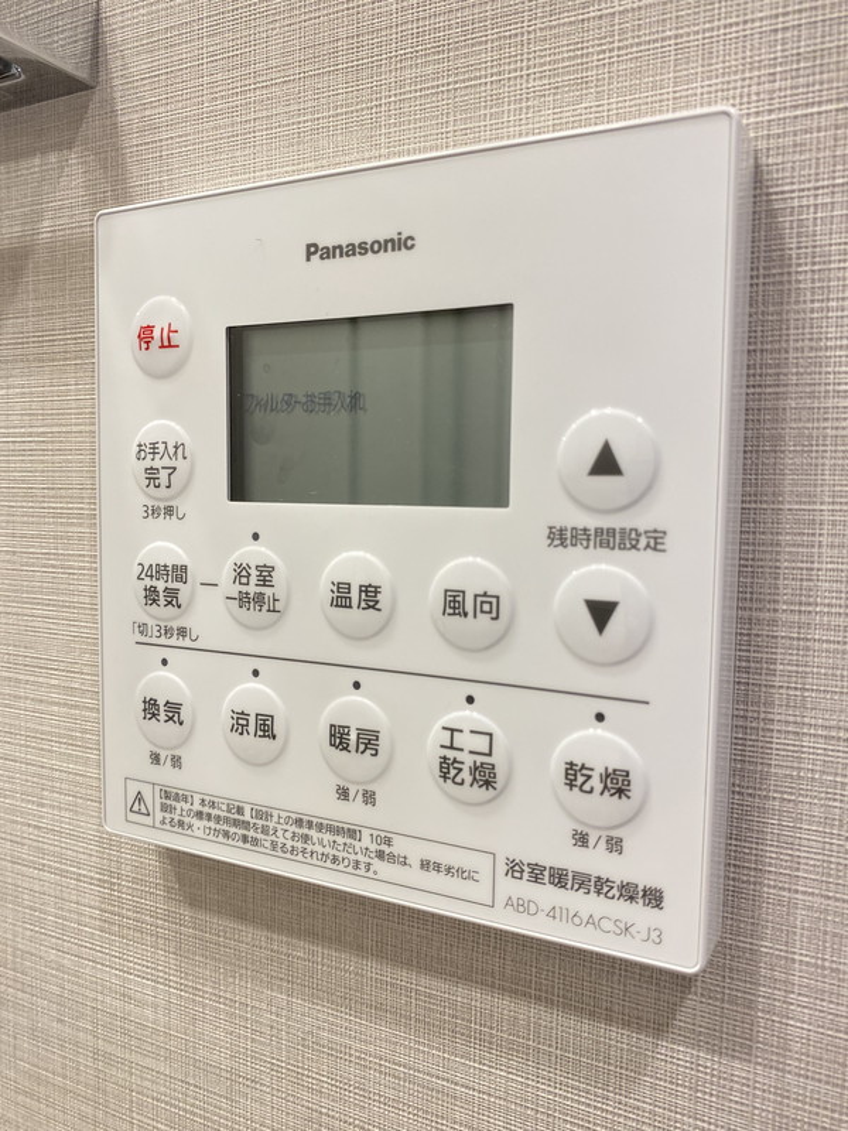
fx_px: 849
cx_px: 424
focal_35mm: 26
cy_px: 566
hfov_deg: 53.1
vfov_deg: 67.3
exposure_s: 1/100
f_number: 1.8
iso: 125
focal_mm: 4.25
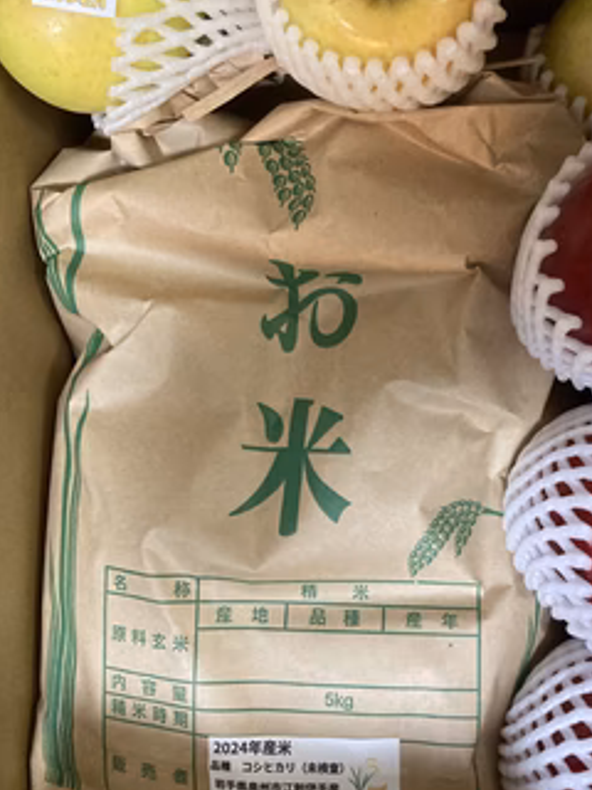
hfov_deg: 40.5
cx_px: 363
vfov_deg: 52.6
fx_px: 798
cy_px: 373
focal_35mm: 35
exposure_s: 1/50
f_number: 1.8
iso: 320
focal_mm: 3.99
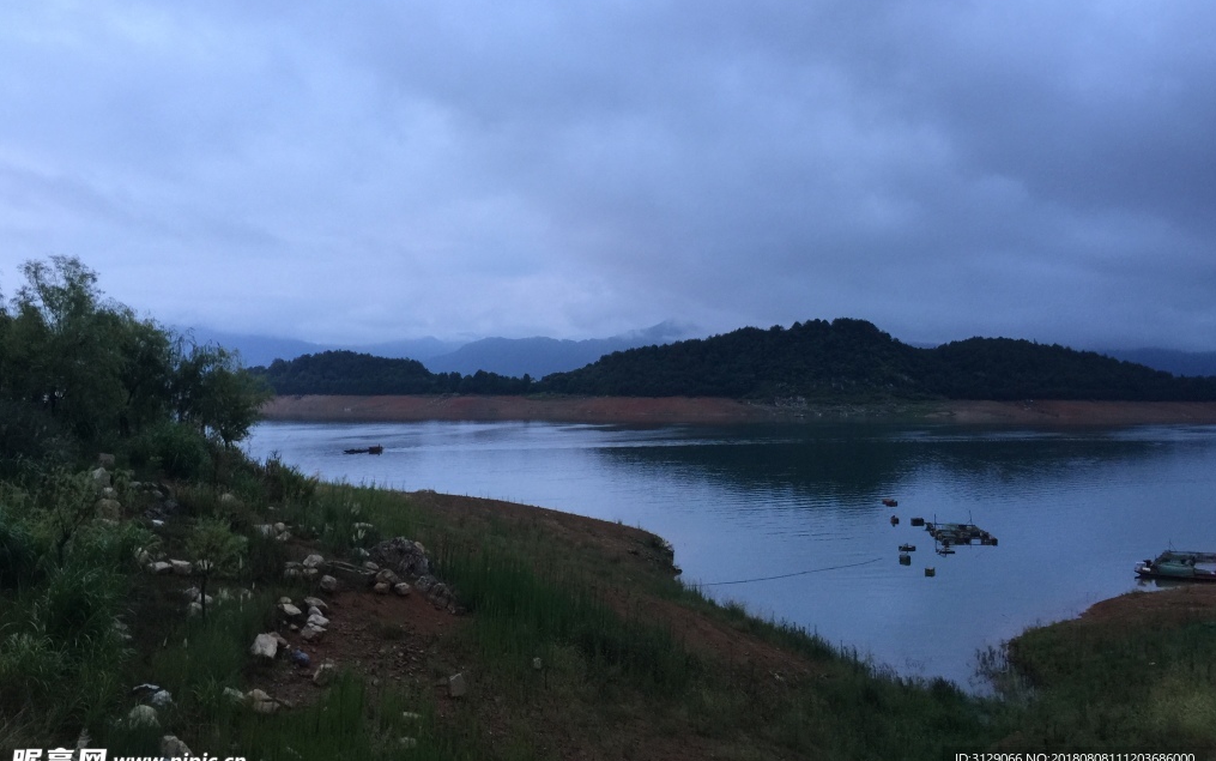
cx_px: 606
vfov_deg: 40.5
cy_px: 322
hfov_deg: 61.2
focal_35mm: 31
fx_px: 1028
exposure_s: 1/33
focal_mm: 4.15
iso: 50
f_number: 2.2
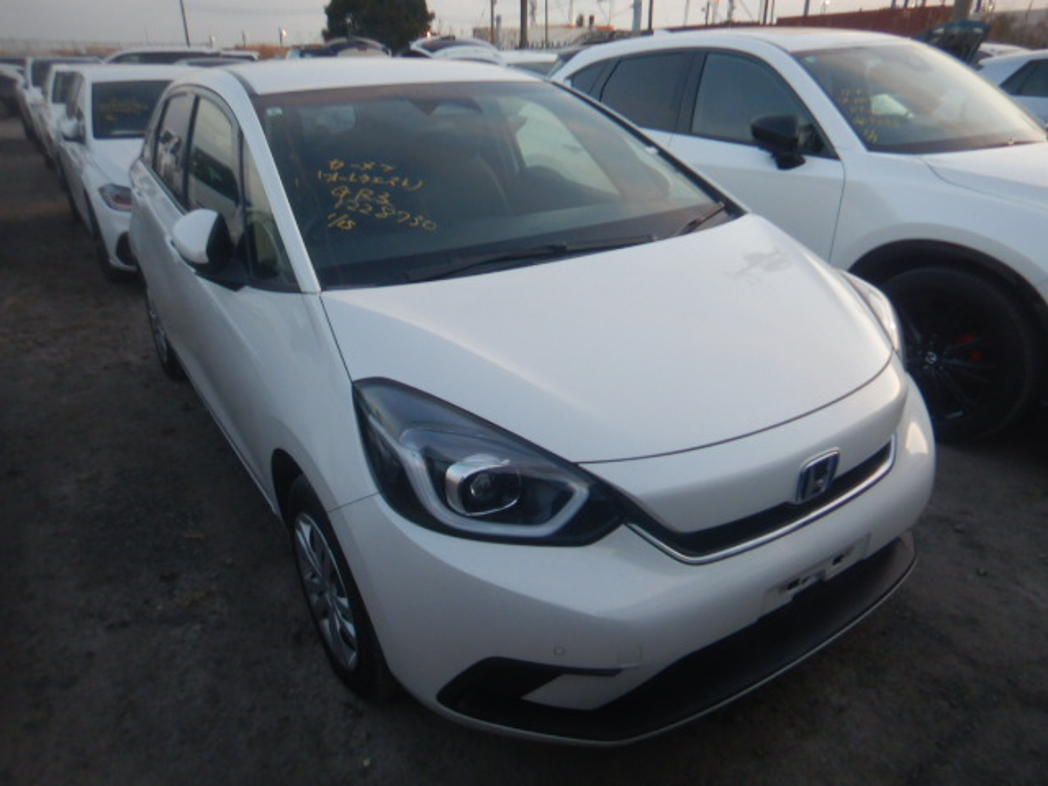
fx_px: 727
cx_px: 524
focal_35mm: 24
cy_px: 393
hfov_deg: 71.6
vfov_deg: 56.8
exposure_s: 1/30
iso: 250
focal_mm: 4.3
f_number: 2.8
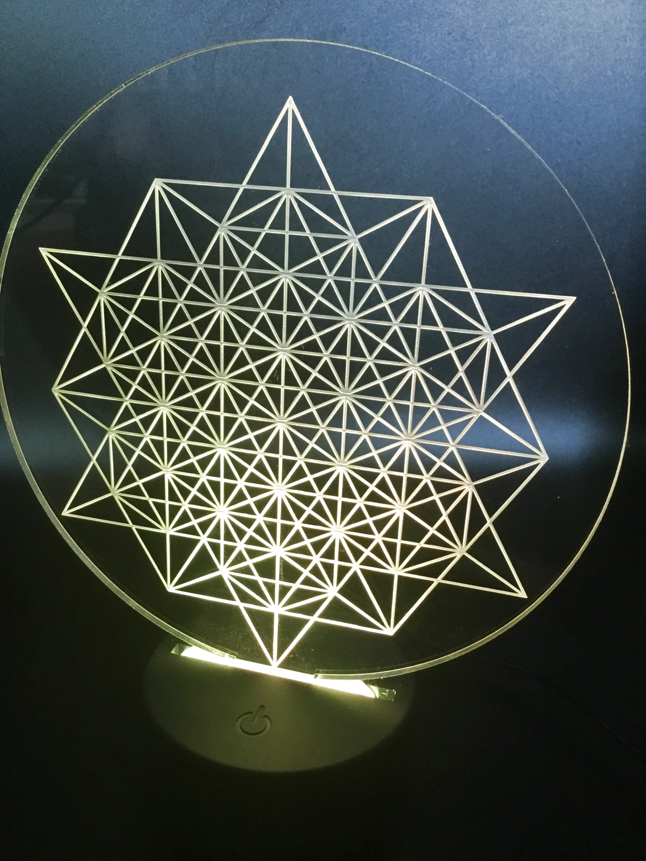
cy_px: 430
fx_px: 771
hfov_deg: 45.4
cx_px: 323
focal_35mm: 31
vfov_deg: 58.4
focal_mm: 3.3
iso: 125
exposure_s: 1/30
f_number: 2.4
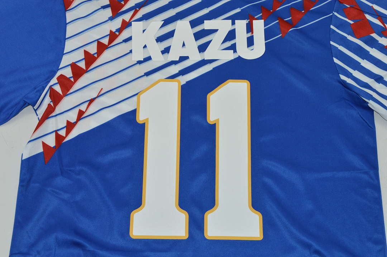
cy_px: 128
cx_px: 194
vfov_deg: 20.1
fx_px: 725
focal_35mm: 68
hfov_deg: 29.9
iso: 400
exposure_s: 1/200
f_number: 13
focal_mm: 45
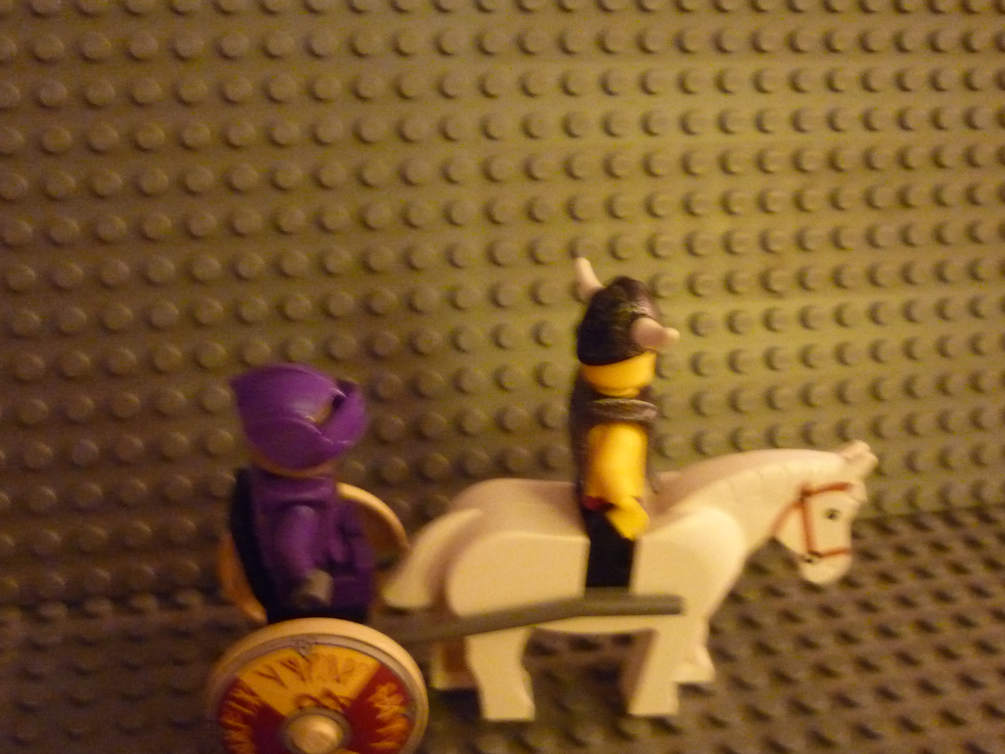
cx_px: 544
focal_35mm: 41
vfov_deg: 35.1
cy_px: 414
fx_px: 1190
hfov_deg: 45.7
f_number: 2.8
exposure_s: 1/8
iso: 800
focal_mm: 5.5
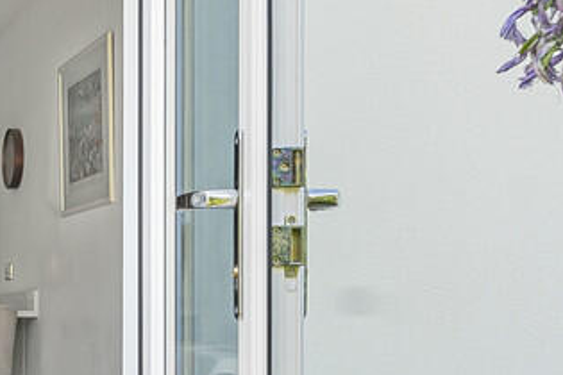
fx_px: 1220
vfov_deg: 17.5
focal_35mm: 78
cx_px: -248
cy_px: 249
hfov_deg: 22.1
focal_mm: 16.5
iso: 200
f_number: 8
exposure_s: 1/80
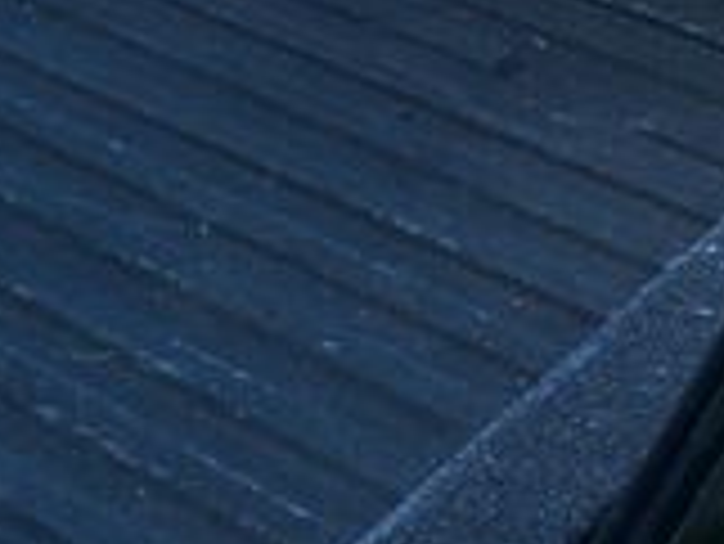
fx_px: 2323
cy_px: -265
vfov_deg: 12.7
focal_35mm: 111
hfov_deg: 15.8
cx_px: -468
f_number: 1.8
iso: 64
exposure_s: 1/121
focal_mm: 3.99
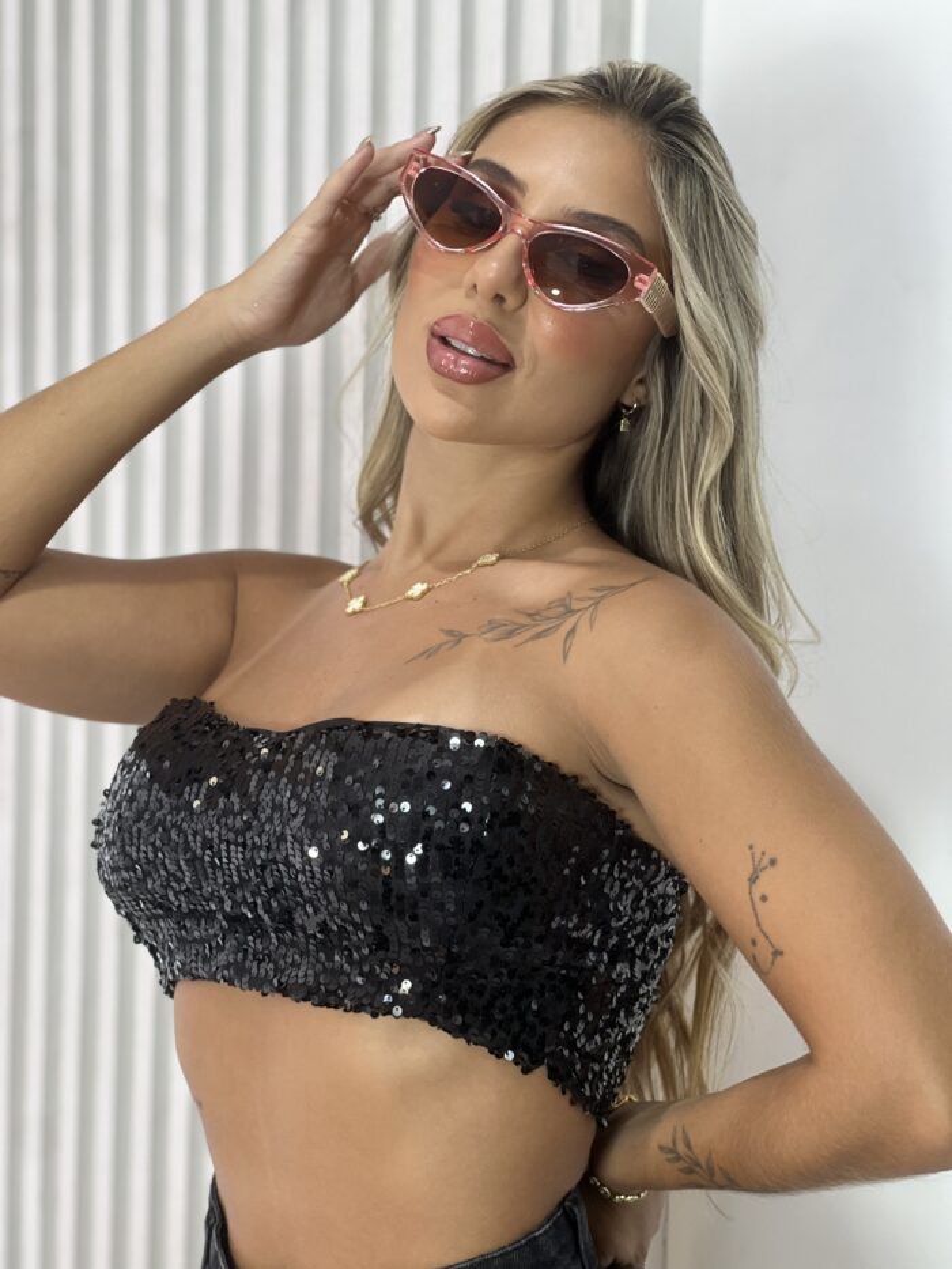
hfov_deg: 19.1
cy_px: 634
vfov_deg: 25.3
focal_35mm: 77
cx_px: 476
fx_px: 2823
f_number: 2.8
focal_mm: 9
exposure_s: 1/120
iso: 160
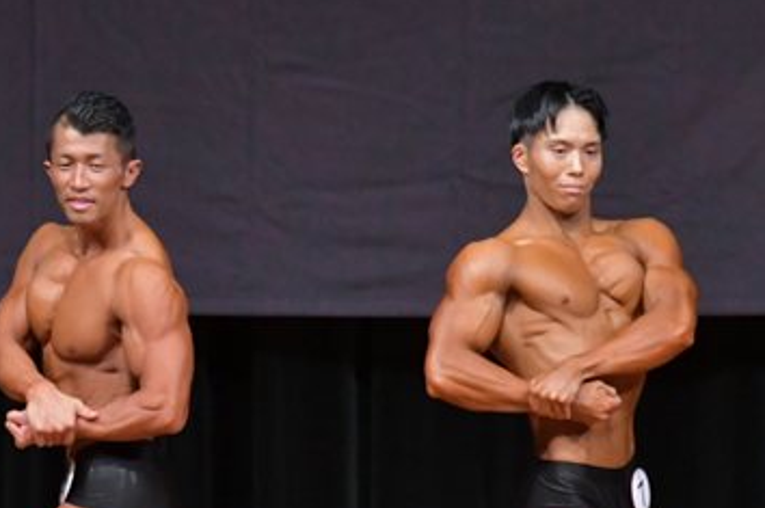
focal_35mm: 559
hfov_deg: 3.7
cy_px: 441
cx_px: 33
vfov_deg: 2.5
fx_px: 11862
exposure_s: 1/400
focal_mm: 170
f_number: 5.6
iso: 5000
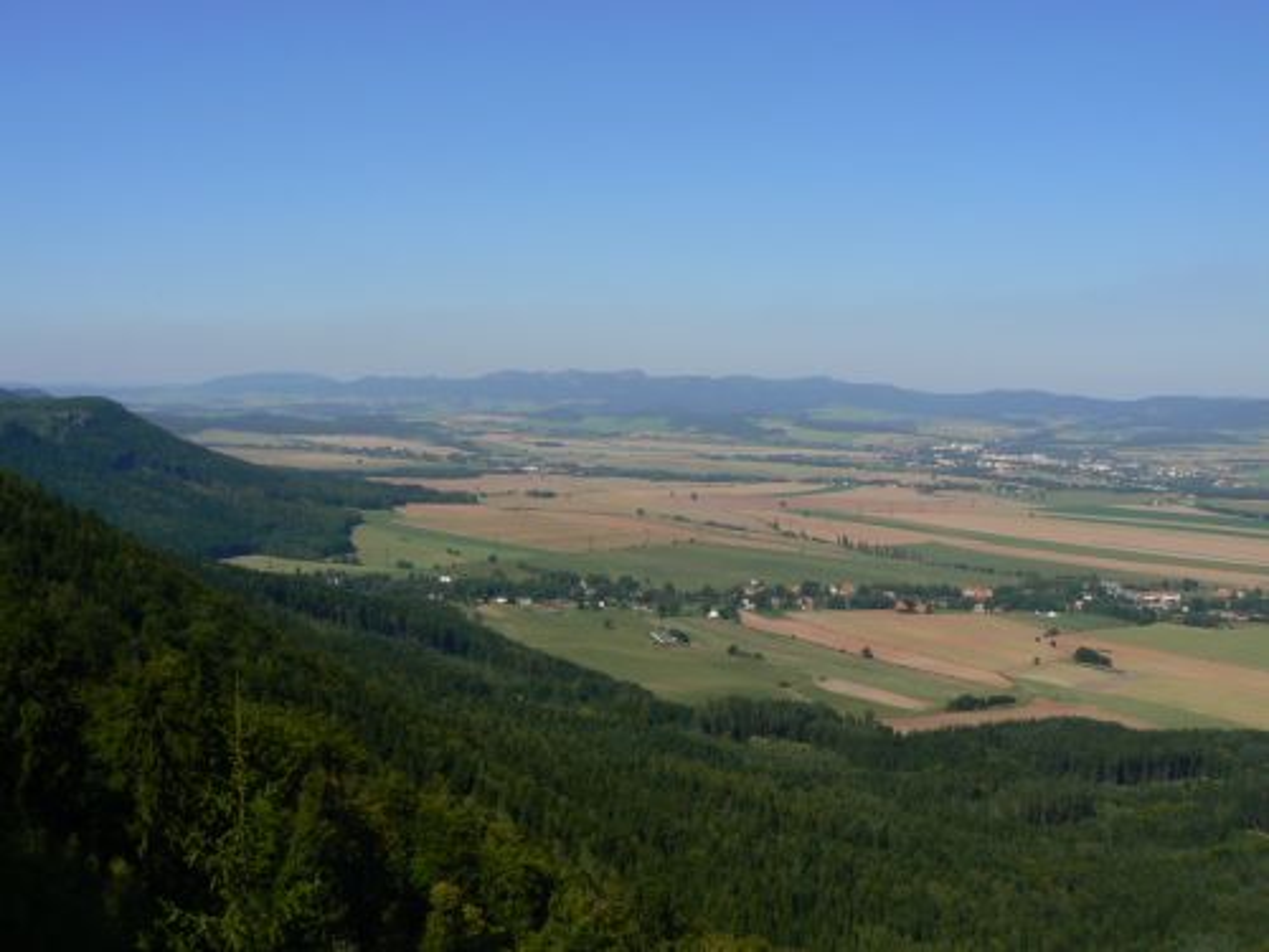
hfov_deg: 51.4
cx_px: 634
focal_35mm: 36
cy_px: 476
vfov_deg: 39.7
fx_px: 1320
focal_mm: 6
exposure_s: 1/400
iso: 80
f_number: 8
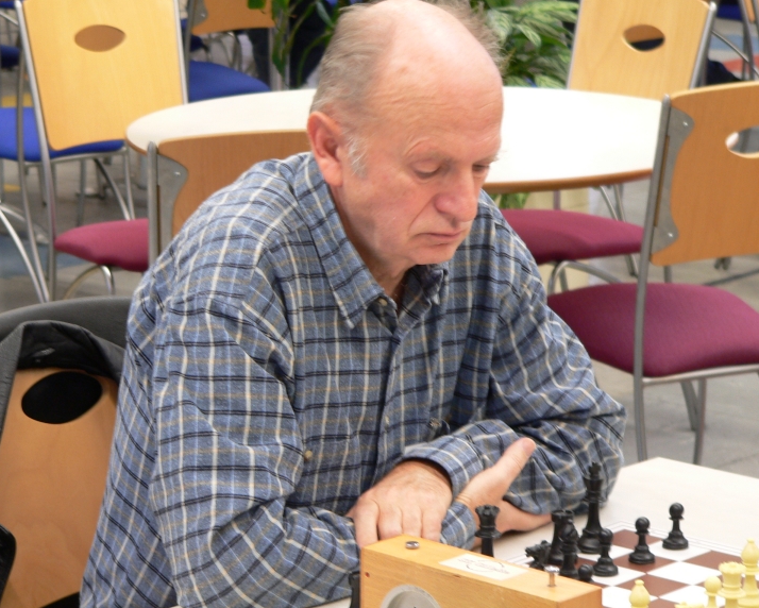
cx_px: 389
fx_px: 2877
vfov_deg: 12.1
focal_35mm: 128
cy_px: 304
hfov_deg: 15.0
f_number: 2.8
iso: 100
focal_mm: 20.4
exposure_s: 1/6
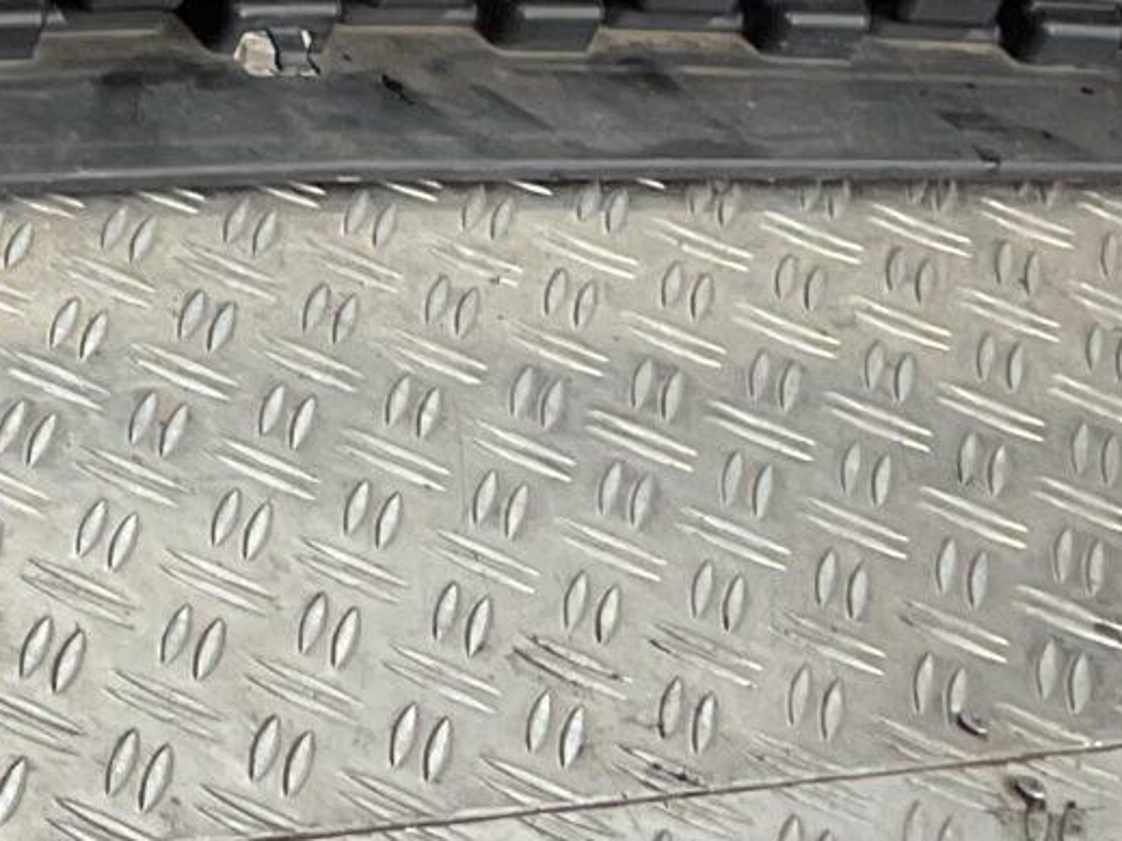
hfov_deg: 12.0
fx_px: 4634
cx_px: -1239
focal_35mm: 143
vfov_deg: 10.2
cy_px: -91
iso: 20
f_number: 1.8
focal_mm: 3
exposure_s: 1/100
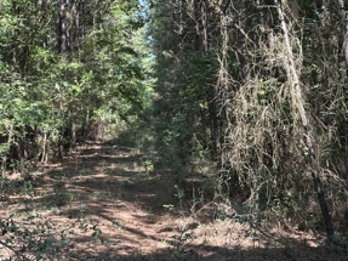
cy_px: 106
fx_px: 673
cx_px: 133
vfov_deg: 21.9
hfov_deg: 28.9
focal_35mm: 67
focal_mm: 6.86
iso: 64
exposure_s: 1/327
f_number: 1.78
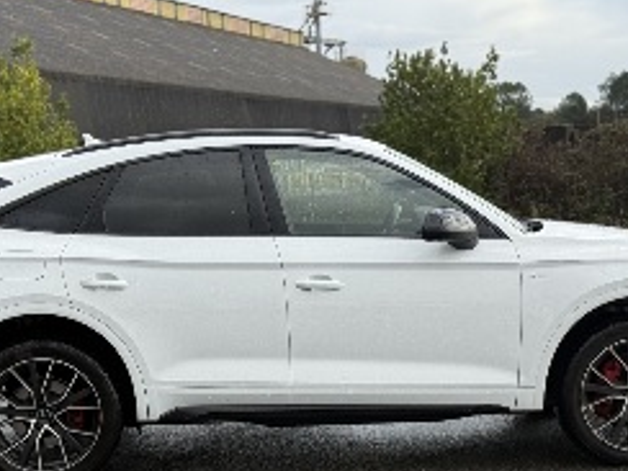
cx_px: 311
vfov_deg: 17.8
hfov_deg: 23.8
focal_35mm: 82
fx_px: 1488
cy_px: 378
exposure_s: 1/1377
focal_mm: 6.76
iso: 64
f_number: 1.78
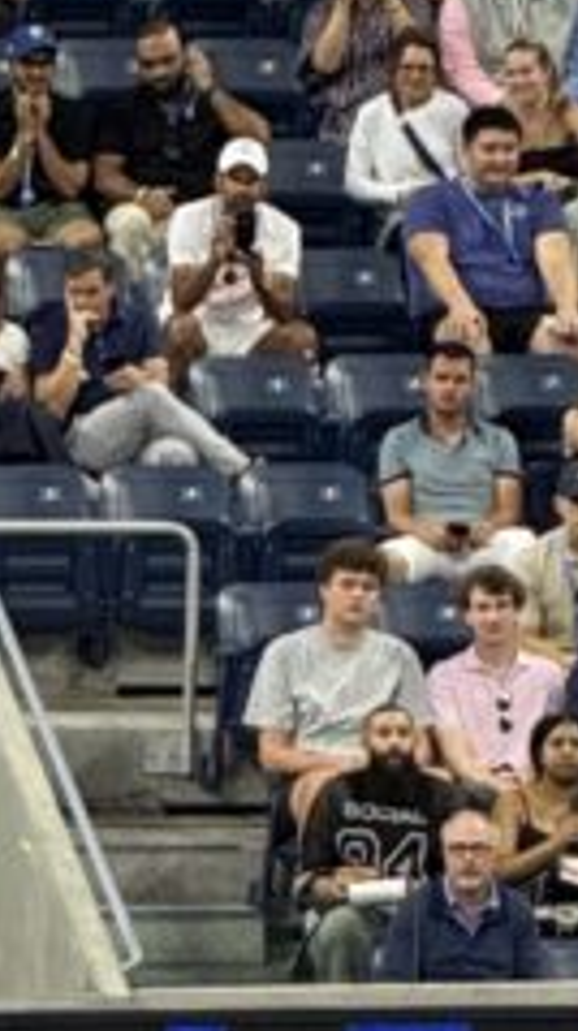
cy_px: 1661
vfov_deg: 3.8
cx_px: -280
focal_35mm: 561
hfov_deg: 2.2
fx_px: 15323
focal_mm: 15.66
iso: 250
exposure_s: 1/180
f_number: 2.8
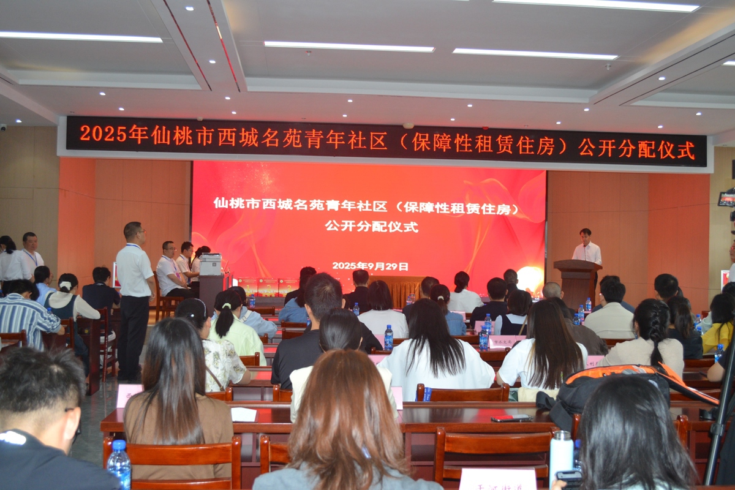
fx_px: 796
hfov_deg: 49.6
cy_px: 245
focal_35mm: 39
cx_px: 368
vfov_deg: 34.2
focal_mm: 26
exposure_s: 1/60
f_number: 4.2
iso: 1100
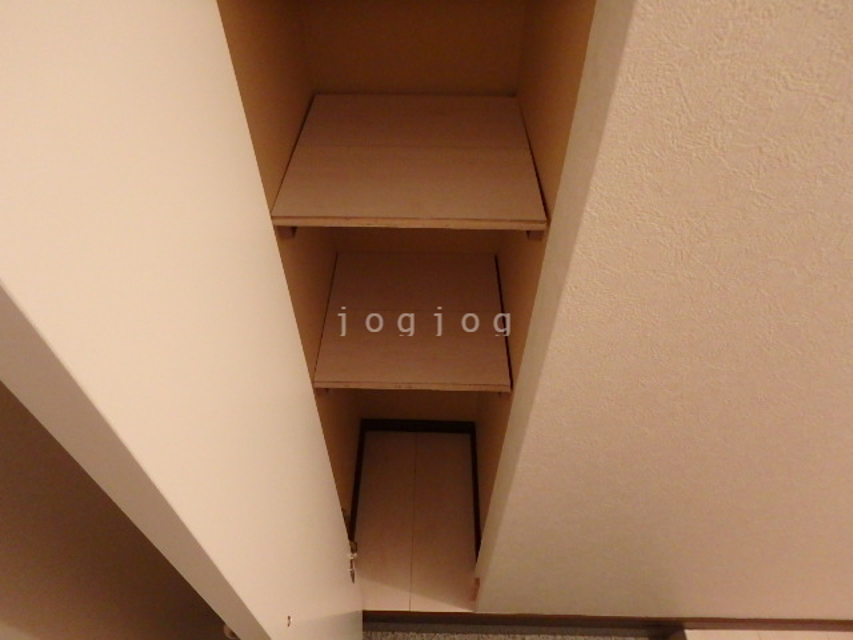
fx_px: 517
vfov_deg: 63.4
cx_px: 426
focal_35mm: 21
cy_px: 320
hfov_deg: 79.0
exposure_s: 1/20
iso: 800
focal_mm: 3.7
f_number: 3.5
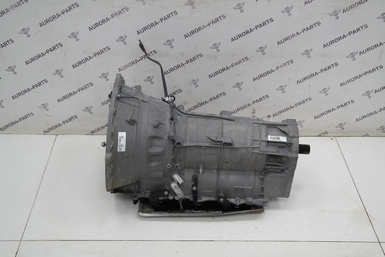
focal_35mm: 46
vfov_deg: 29.2
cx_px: 192
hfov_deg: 42.7
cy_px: 128
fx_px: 492
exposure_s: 1/60
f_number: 4.5
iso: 200
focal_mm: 30
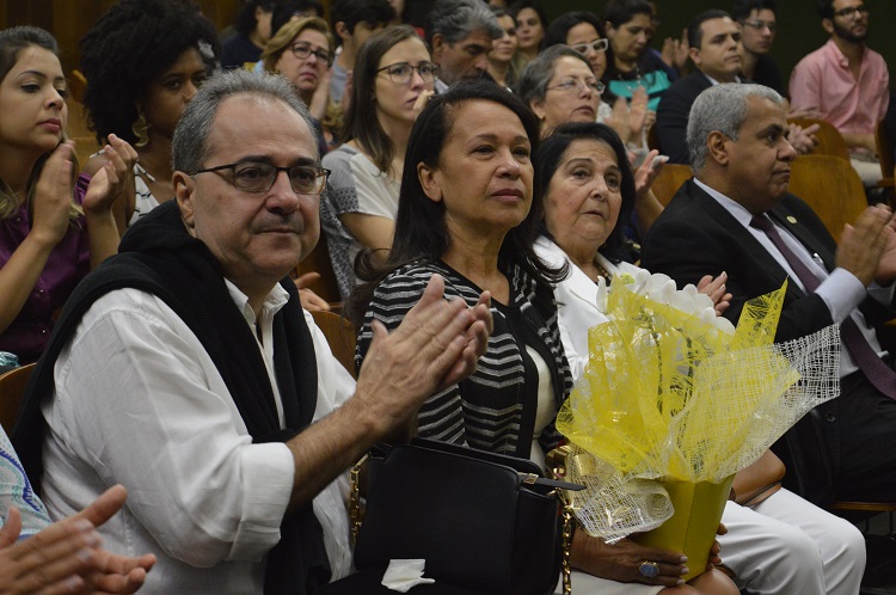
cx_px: 448
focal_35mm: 82
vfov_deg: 16.5
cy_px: 298
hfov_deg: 24.6
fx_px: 2051
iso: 2000
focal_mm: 55
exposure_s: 1/60
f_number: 5.6
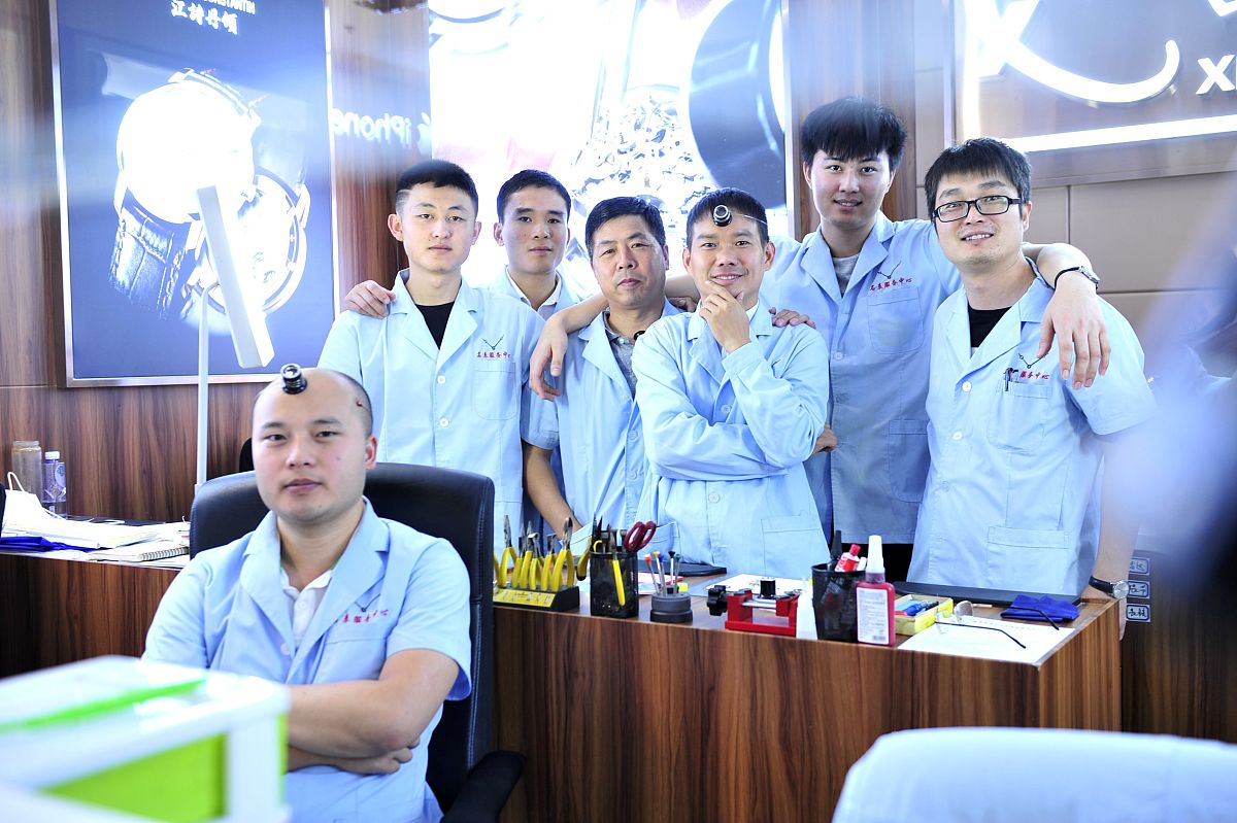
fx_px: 1305
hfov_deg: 50.7
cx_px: 618
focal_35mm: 38
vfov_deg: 35.0
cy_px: 412
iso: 400
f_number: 3.5
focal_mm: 38
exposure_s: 1/30
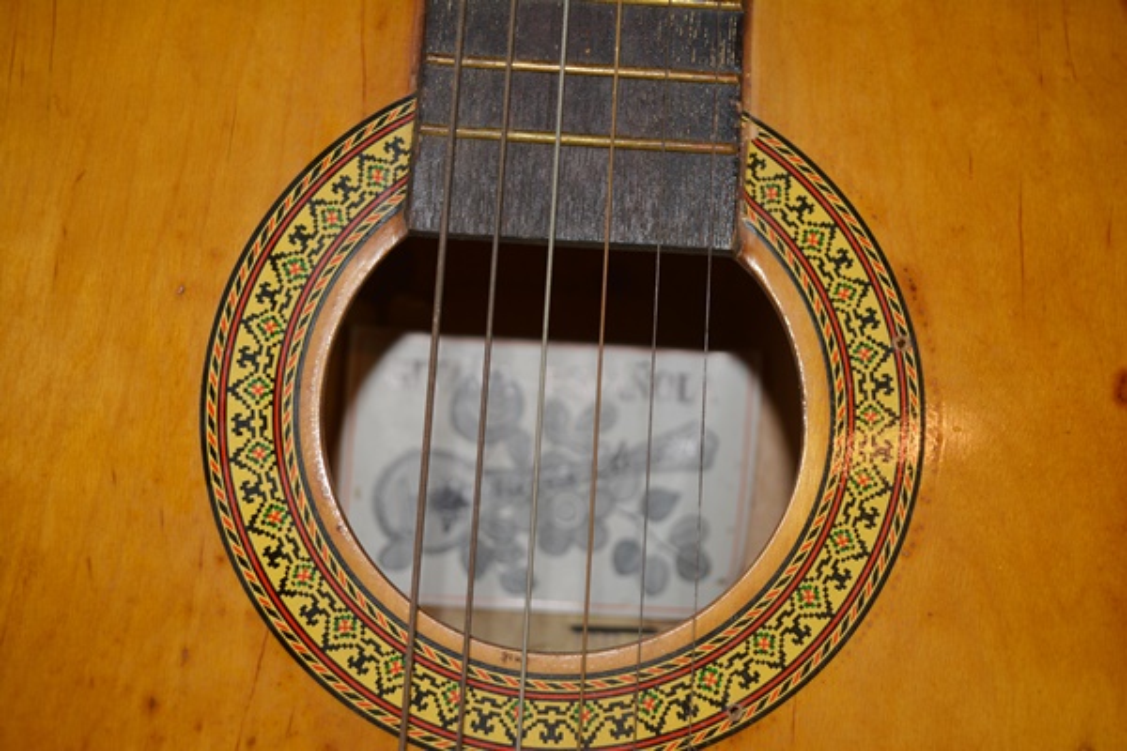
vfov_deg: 28.1
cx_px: 564
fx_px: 1503
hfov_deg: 41.1
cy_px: 376
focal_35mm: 48
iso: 160
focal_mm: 32
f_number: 4.8
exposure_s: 1/60
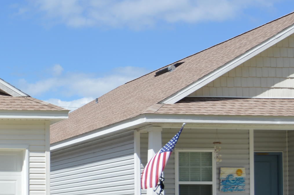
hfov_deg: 18.5
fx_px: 799
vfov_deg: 13.7
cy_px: 206
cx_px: -142
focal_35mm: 98
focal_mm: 22
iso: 100
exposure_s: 1/320
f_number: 9
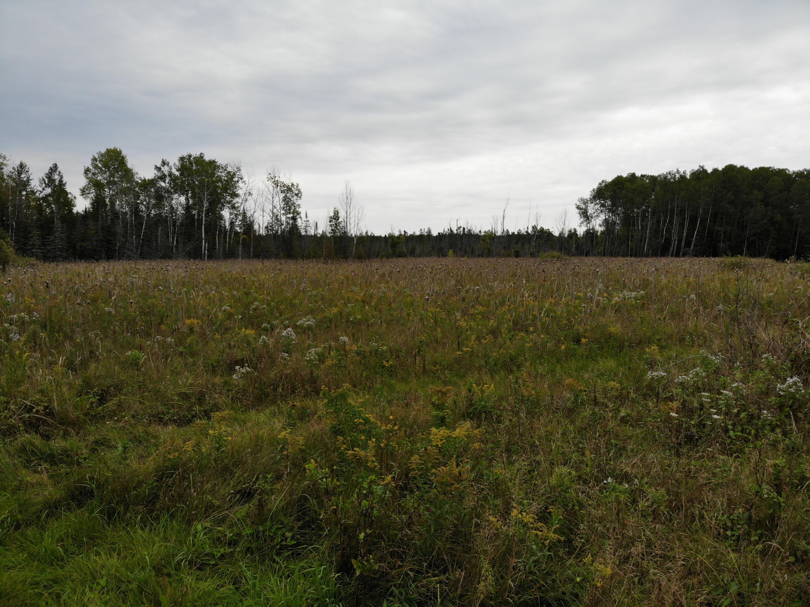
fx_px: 561
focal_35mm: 24
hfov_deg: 71.6
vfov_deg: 56.8
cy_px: 304
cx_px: 405
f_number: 2.8
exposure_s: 1/518
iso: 100
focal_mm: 4.5
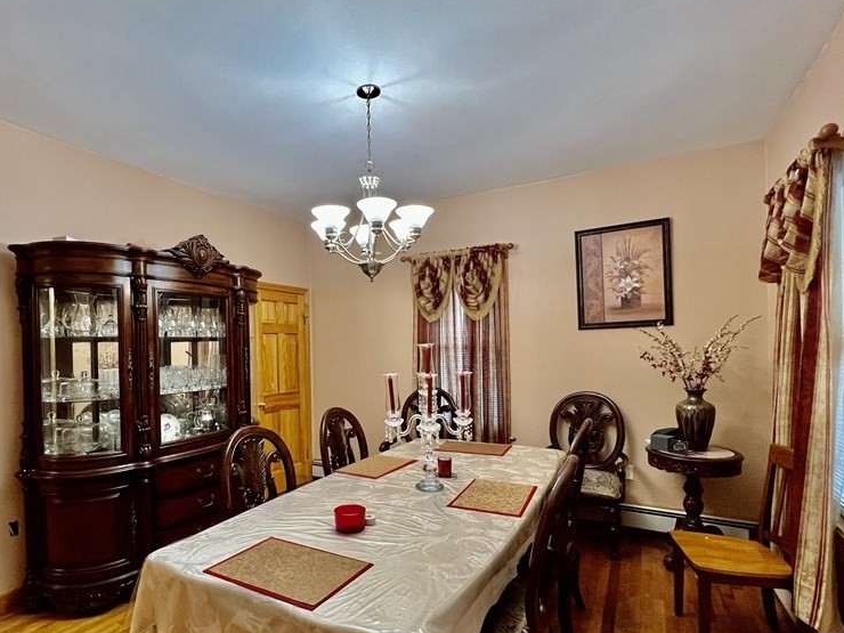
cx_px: 366
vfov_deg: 71.4
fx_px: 439
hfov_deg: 87.3
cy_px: 351
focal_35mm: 18
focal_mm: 1.57
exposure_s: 1/60
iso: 320
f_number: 1.8
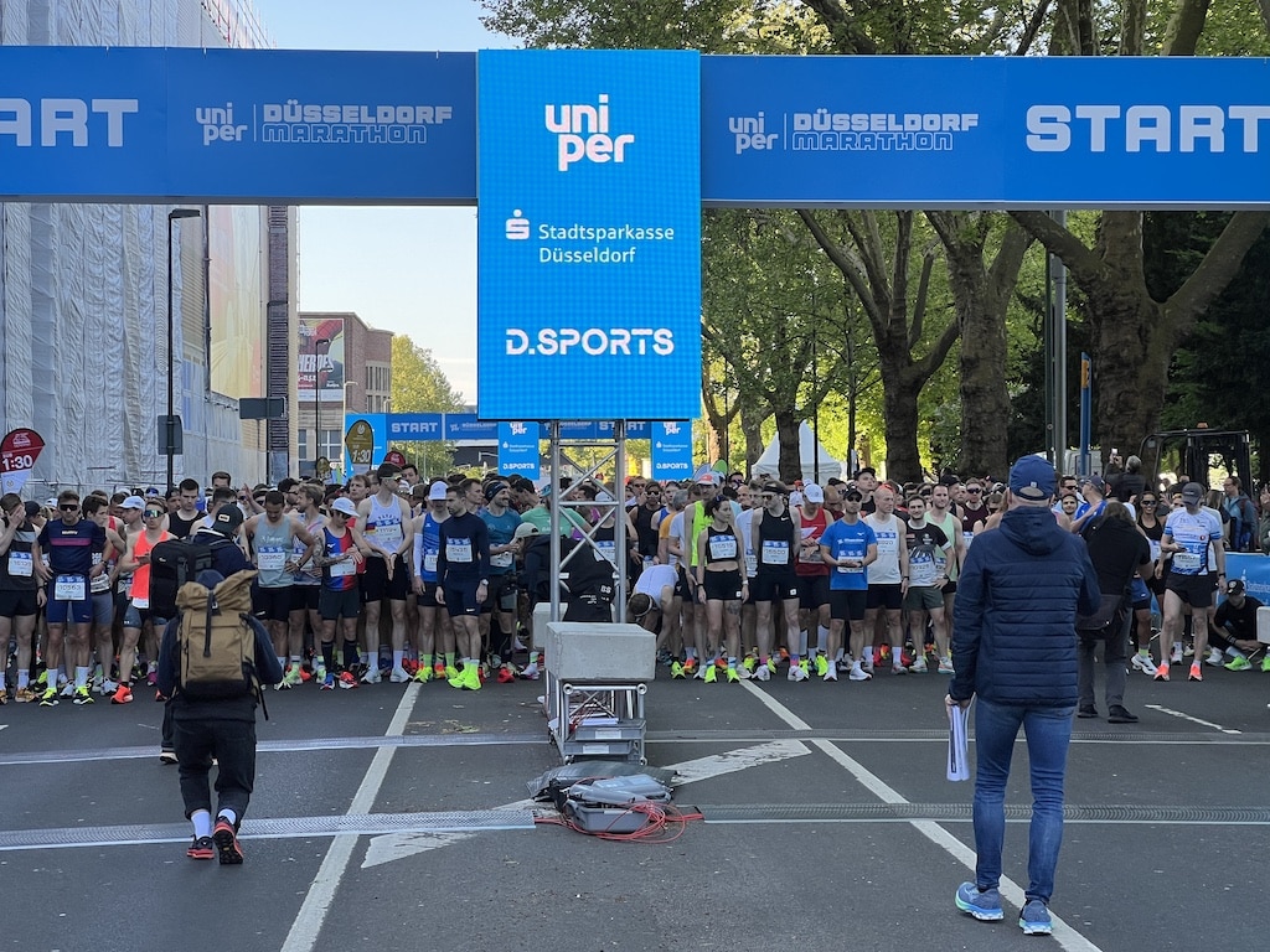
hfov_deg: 25.3
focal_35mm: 77
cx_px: 635
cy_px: 476
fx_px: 2825
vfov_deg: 19.1
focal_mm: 9
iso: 50
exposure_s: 1/99
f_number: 2.8
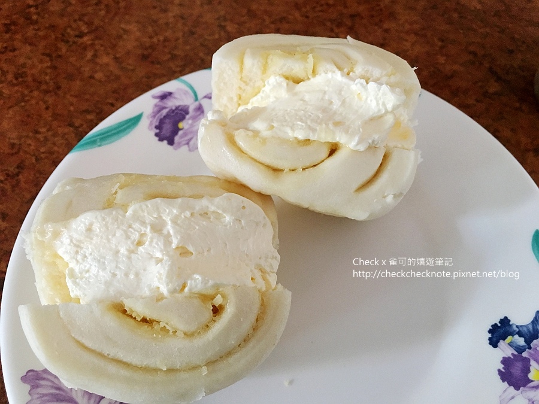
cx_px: 270
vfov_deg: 48.2
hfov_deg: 61.7
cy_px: 202
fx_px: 452
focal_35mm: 29
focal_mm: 4.15
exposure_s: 1/17
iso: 200
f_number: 2.2
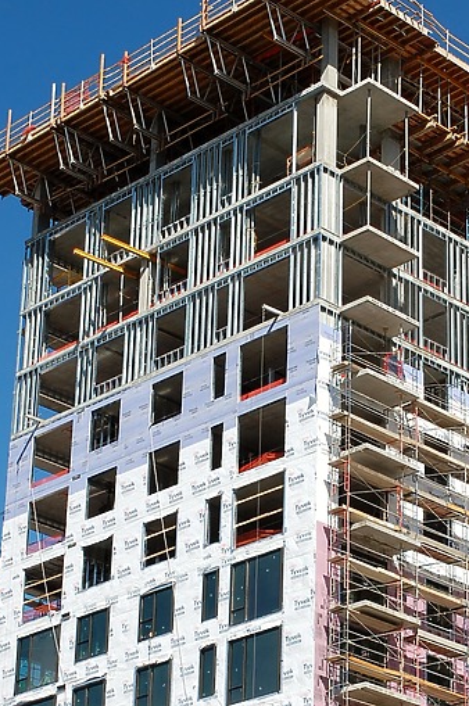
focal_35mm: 106
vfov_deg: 19.2
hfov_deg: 12.9
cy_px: 533
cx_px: 298
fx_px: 2077
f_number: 10
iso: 200
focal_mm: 40
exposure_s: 1/320
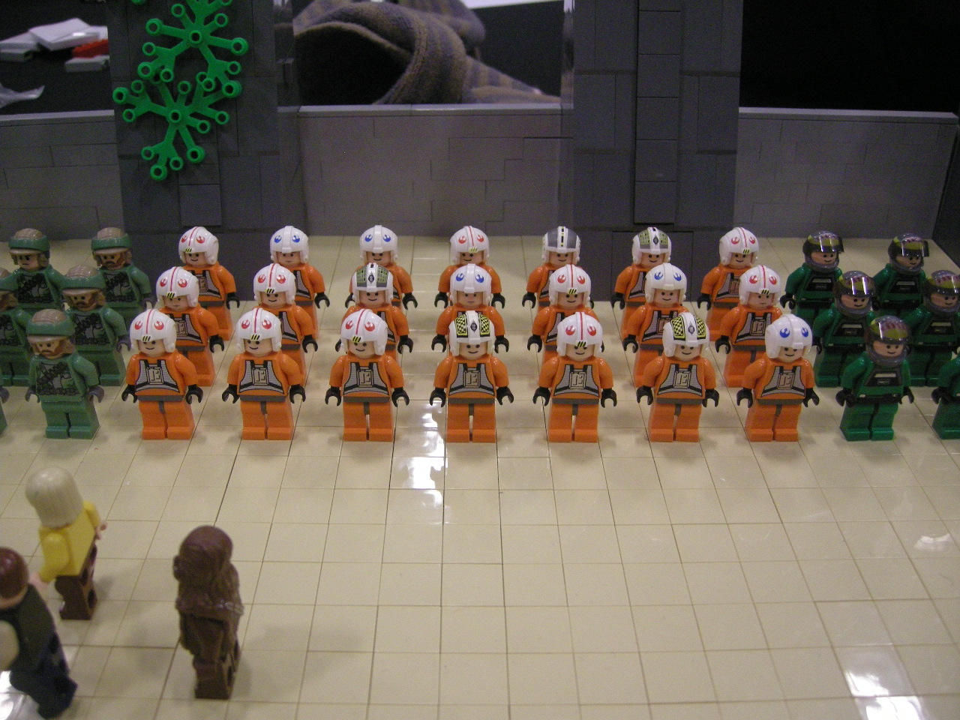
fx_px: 998
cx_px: 480
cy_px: 360
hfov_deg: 51.4
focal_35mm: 36
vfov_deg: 39.7
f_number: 2.7
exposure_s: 1/31.6
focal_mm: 7.5
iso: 400
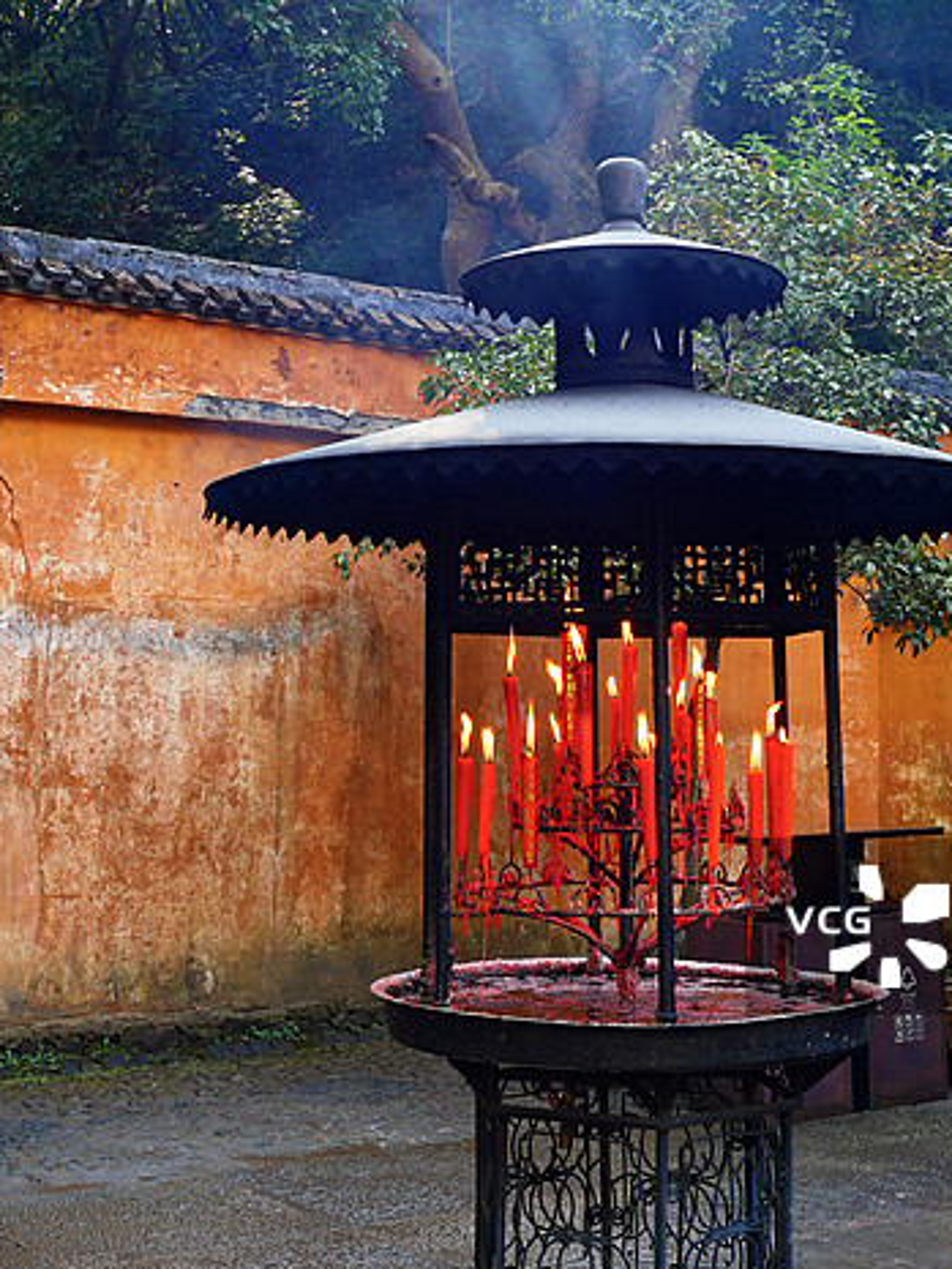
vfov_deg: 34.6
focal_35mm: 55
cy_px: 415
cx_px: 535
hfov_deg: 26.6
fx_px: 2016
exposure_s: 1/80
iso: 200
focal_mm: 16
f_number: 5
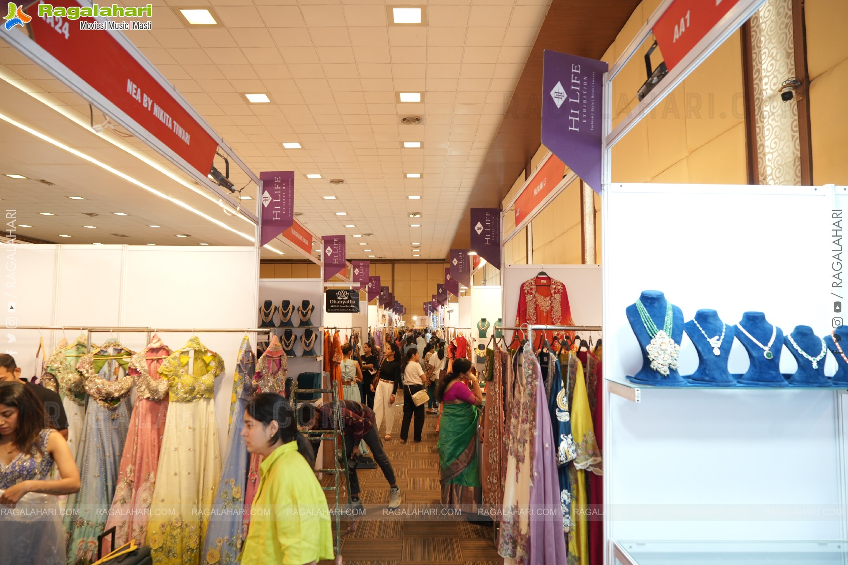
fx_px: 565
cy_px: 282
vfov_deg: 53.1
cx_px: 424
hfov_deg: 73.7
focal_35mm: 24
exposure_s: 1/125
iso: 800
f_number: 5
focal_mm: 24
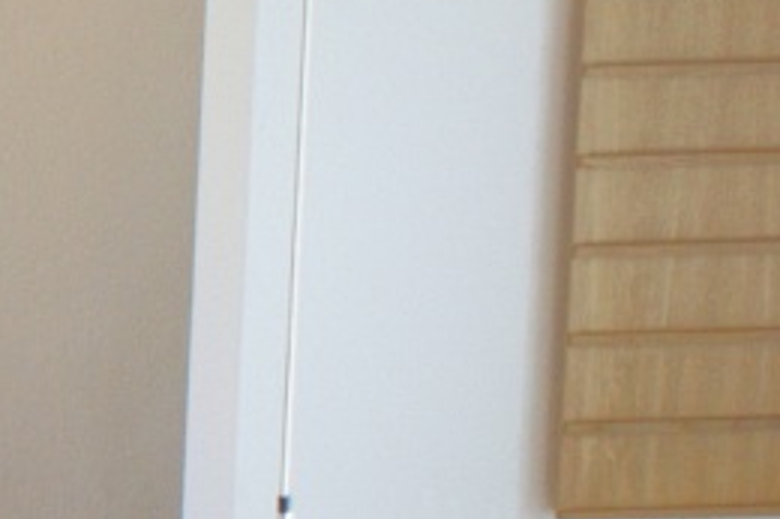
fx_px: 6558
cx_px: -1410
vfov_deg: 4.5
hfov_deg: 6.3
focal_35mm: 303
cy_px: 948
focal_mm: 35
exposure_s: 1/15
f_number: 5.6
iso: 400
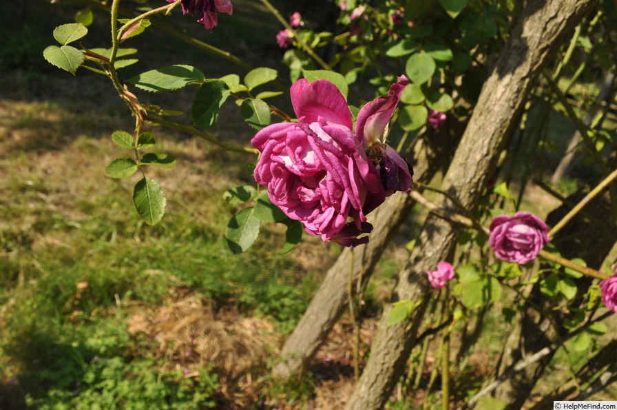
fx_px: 514
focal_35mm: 30
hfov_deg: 62.0
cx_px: 308
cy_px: 205
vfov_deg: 43.5
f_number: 9
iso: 200
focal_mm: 20
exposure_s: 1/320
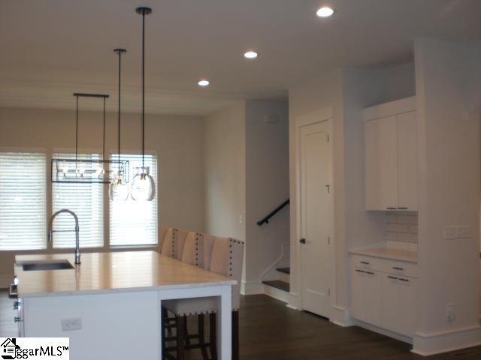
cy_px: 180
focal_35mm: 38
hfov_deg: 49.0
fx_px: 528
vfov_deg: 37.7
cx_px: 240
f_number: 3.1
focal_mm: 6.3
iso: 100
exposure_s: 1/80
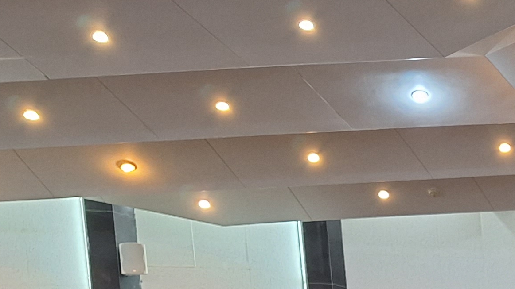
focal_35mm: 88
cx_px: 700
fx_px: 1201
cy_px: 559
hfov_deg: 21.5
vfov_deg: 12.3
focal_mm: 5.54
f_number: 1.8
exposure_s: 1/50
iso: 160
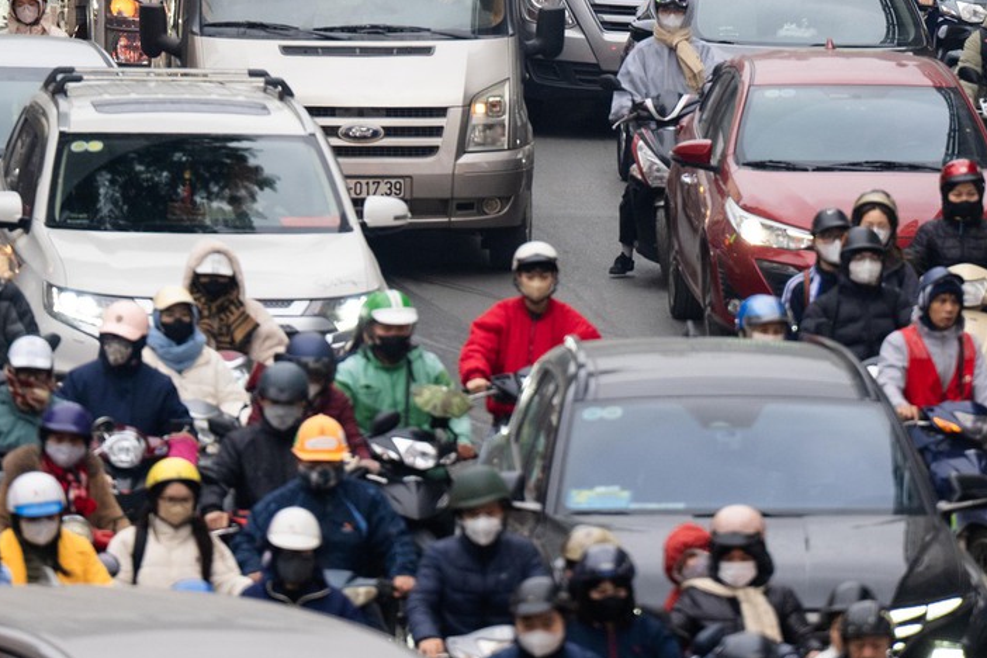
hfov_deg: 3.6
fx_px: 15626
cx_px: 627
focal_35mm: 570
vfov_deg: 2.4
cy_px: -173
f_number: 2.8
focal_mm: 200
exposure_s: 1/200
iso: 400
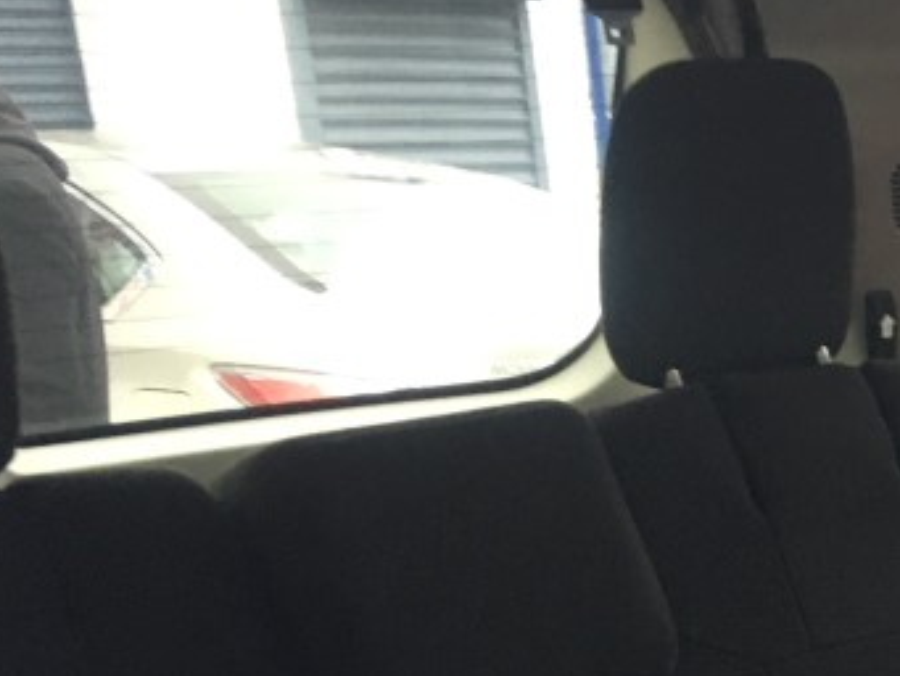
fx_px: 2263
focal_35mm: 87
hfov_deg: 19.9
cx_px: 1291
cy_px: 945
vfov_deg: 15.9
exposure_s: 1/30
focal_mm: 4.15
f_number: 2.2
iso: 100
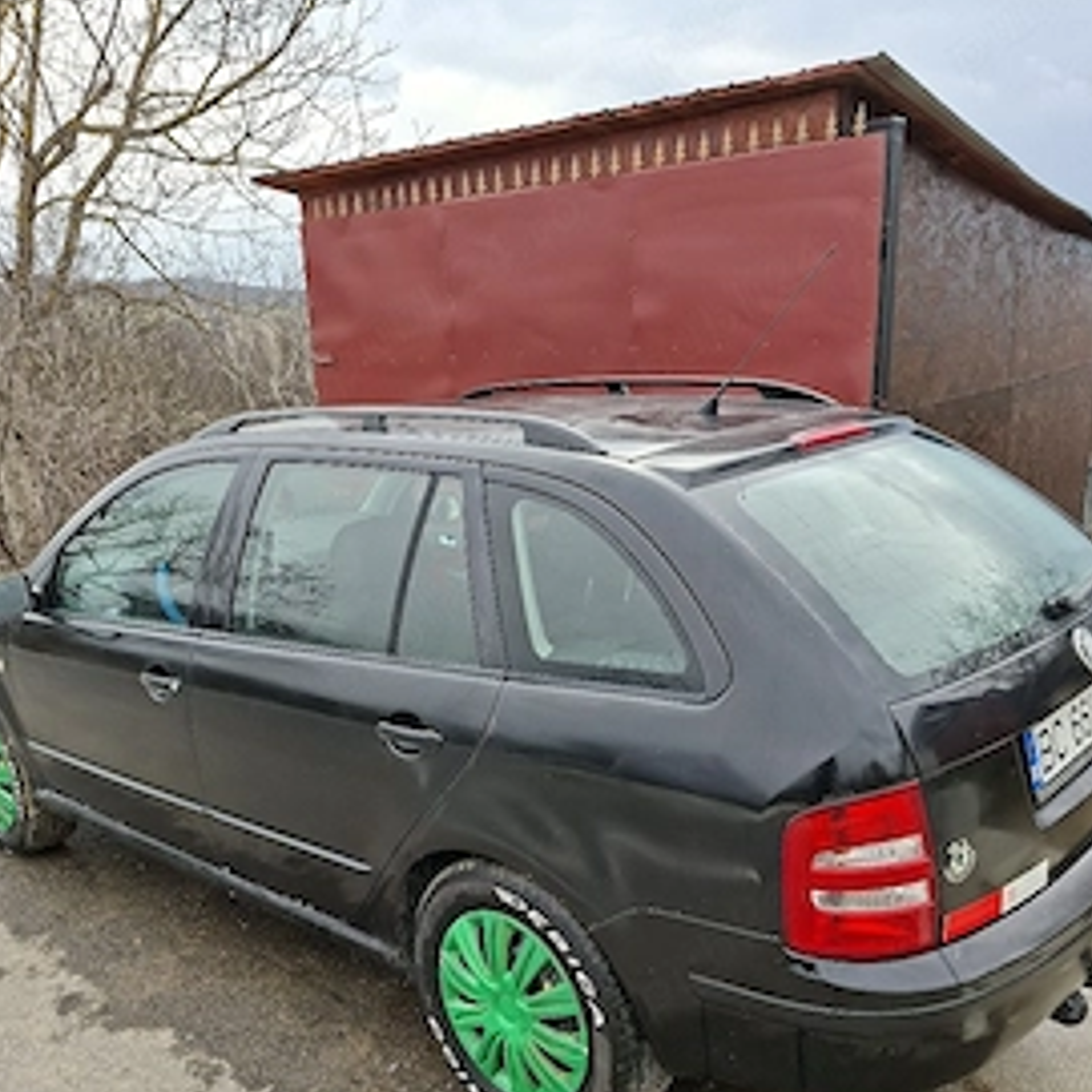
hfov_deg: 54.0
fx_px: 1071
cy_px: 653
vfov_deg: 53.7
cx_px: 532
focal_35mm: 30
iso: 50
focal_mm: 5.54
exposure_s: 1/909
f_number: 1.8
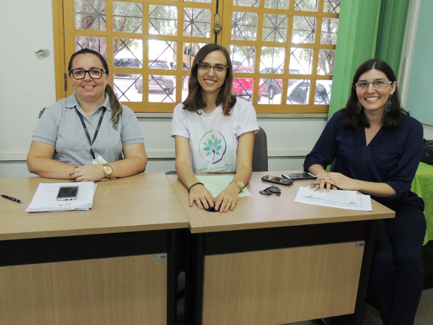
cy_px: 162
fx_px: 413
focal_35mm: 33
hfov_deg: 55.4
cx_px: 216
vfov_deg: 42.9
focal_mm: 5.8
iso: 400
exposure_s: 1/40
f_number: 3.2
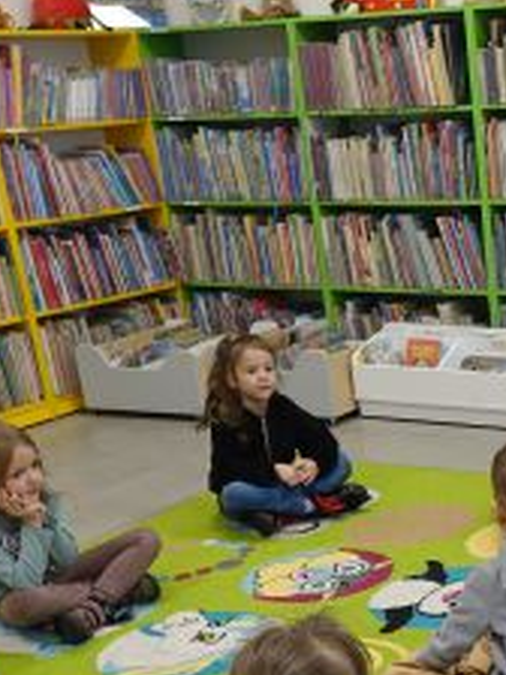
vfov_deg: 28.1
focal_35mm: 66
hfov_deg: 20.6
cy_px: 628
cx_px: 632
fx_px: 1286
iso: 160
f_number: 2.8
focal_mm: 8.8
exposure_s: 1/30
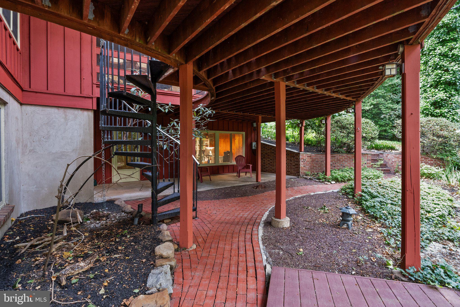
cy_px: 154
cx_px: 230
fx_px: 217
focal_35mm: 17
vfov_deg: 70.5
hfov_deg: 93.3
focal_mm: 17
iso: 1250
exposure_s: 1/6
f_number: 11
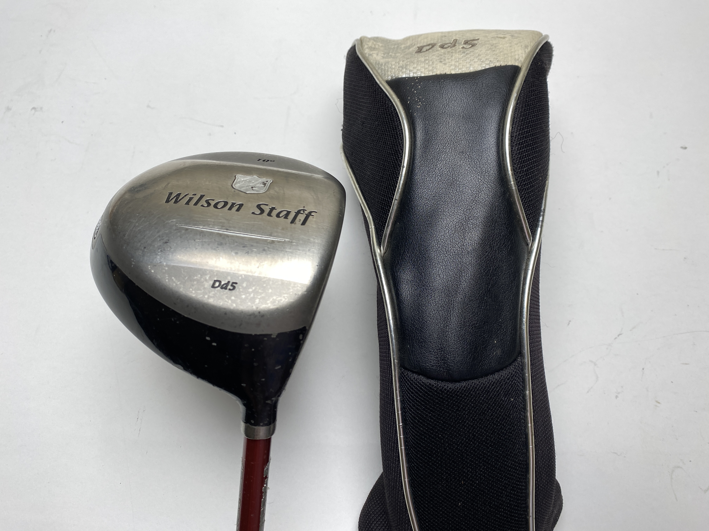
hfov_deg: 67.3
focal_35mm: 26
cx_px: 354
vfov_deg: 53.1
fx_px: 533
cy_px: 266
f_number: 1.8
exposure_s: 1/164
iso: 32
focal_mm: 4.25
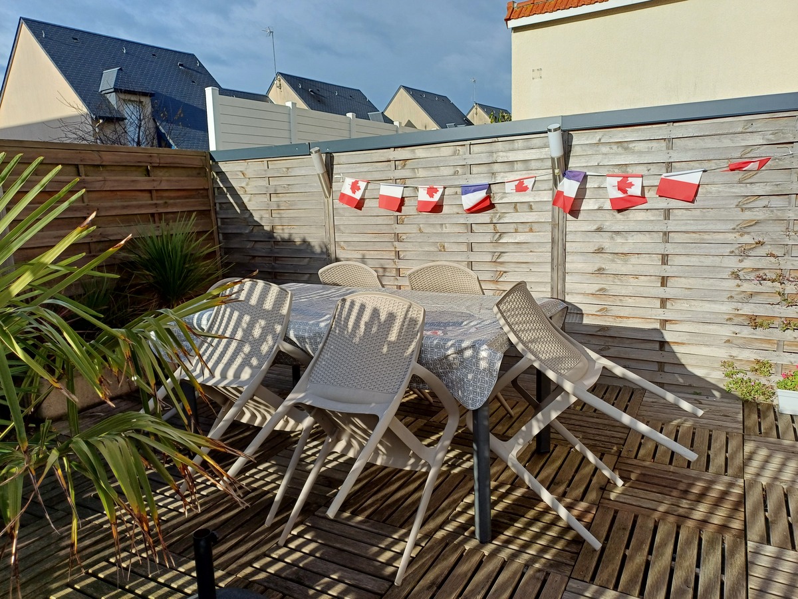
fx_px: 576
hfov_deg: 69.4
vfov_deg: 54.9
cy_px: 300
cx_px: 399
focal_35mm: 25
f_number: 1.8
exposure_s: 1/1565
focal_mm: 4.65
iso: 50
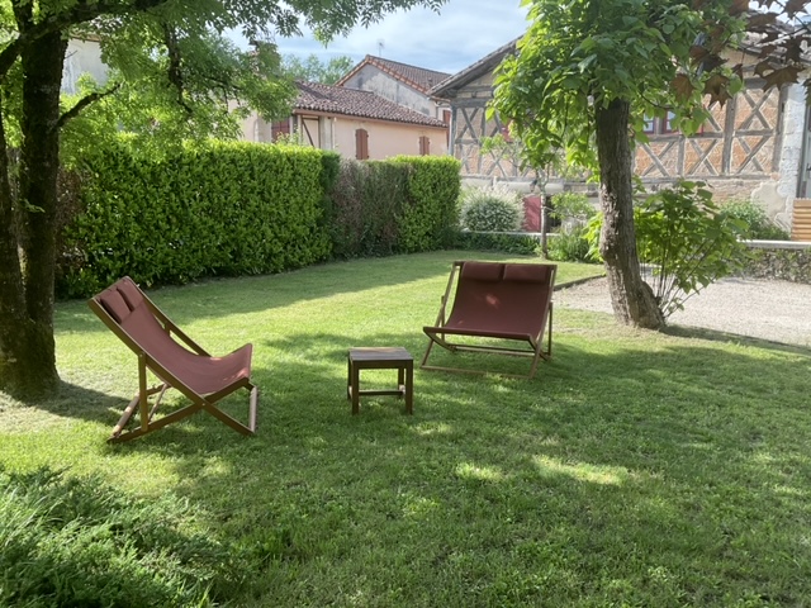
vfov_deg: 48.2
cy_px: 304
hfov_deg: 61.7
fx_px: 679
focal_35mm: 29
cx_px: 406
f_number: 1.8
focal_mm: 3
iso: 16
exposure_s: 1/378
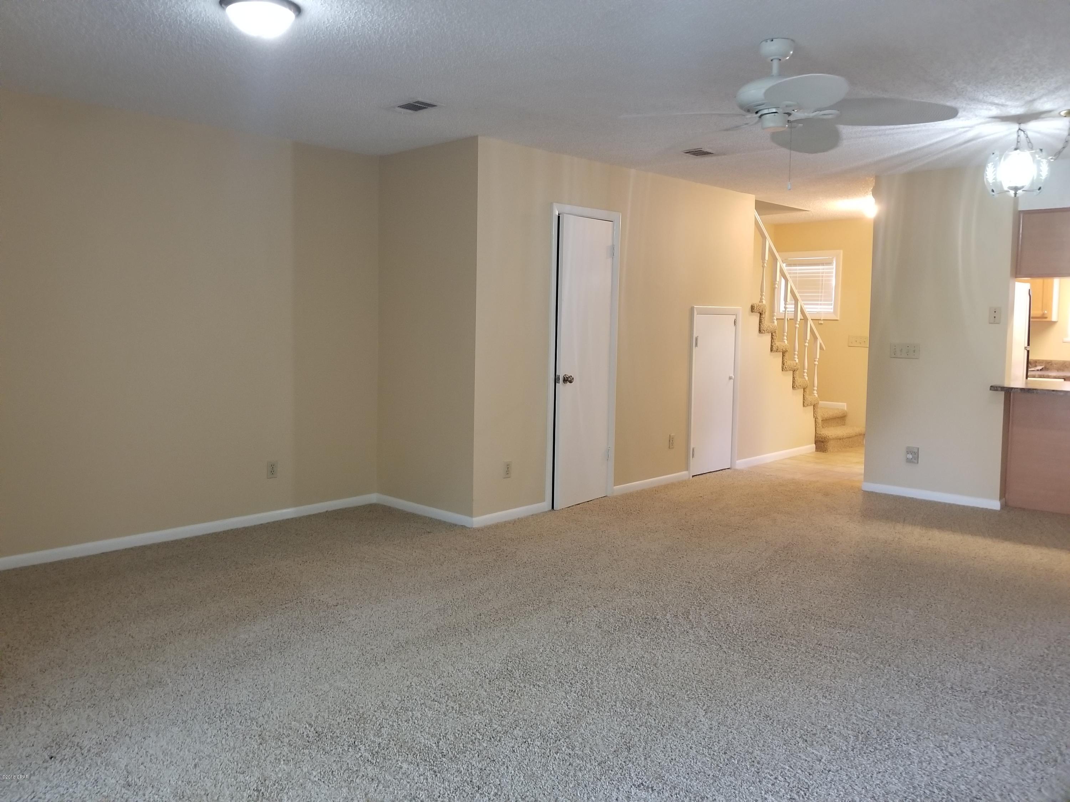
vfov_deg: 53.1
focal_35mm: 26
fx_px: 804
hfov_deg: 67.3
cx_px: 535
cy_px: 401
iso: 200
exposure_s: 1/20
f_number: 1.7
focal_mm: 4.25
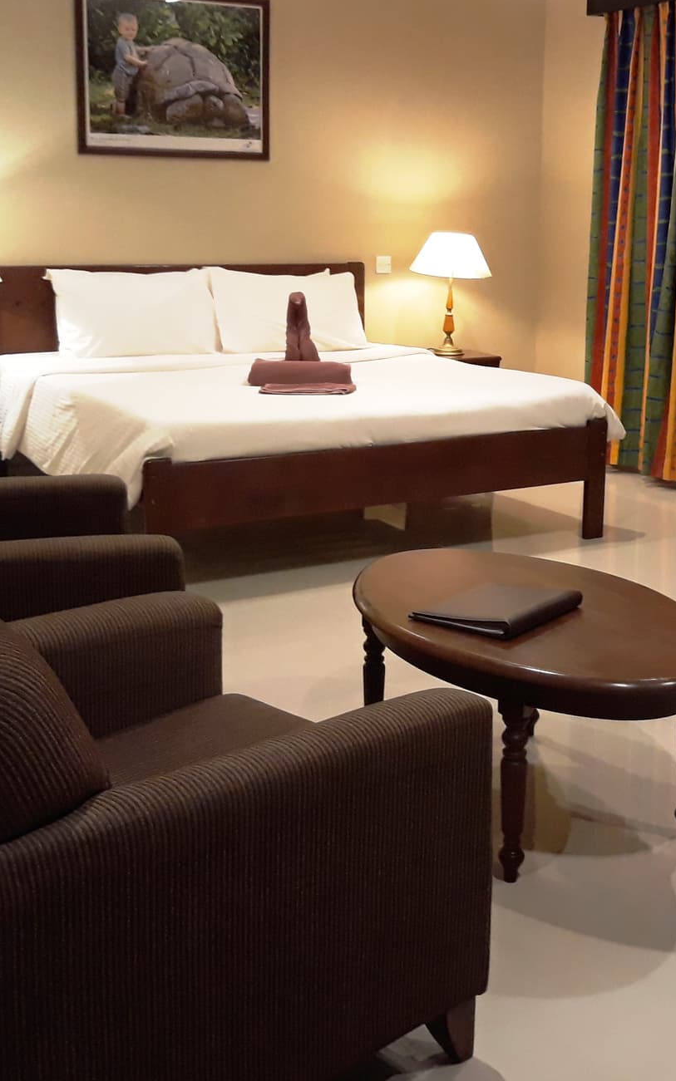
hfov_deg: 29.1
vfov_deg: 45.2
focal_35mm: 44
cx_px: 432
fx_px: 1297
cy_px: 474
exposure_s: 1/25
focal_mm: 3.71
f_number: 1.7
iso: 250
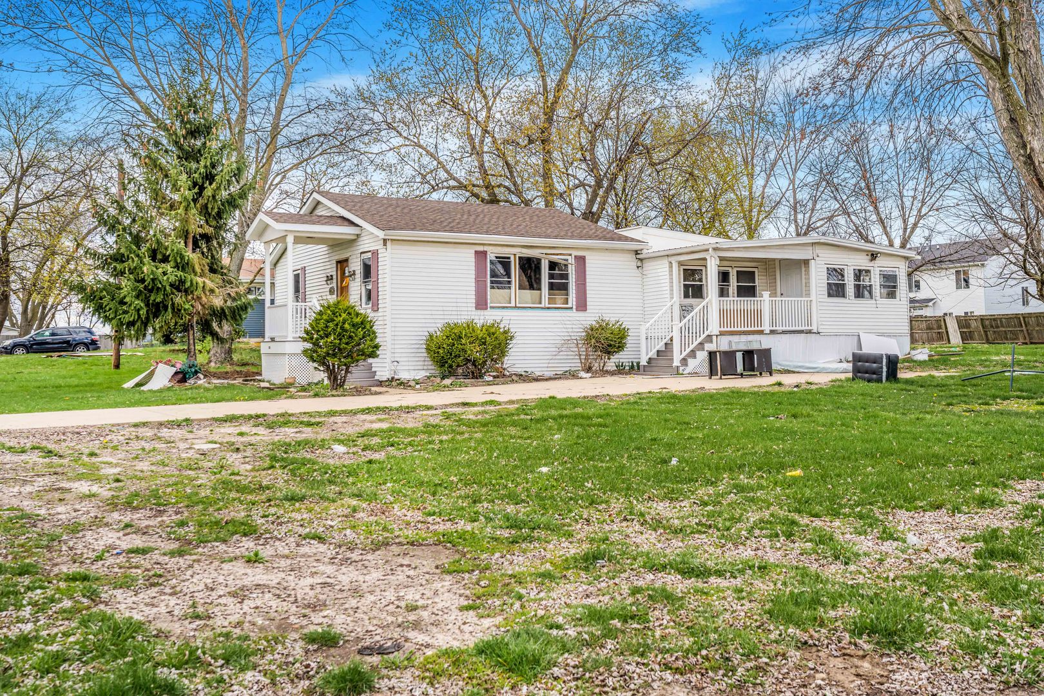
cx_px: 522
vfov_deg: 37.9
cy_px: 348
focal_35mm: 35
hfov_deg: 54.4
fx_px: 1015
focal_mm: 35
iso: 320
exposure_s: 1/200
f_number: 9
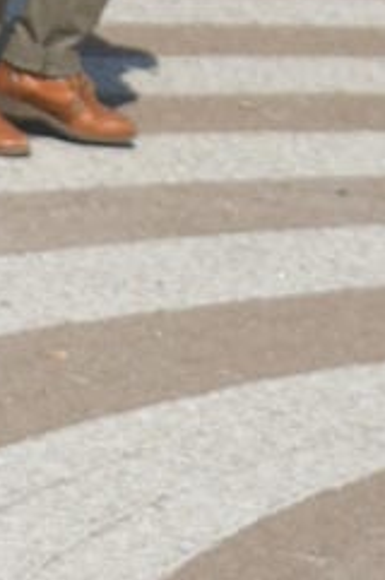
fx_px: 5534
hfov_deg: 3.8
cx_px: -955
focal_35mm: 344
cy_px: 596
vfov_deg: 6.0
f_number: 5.6
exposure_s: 1/1250
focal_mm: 31
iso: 200
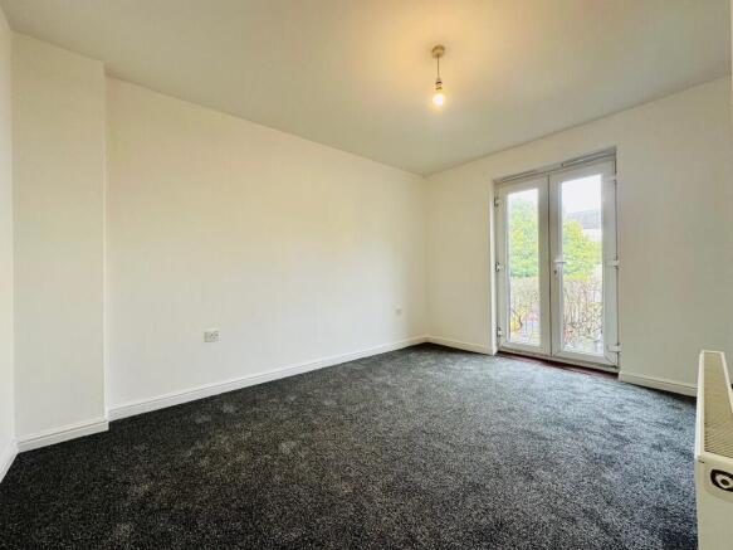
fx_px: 296
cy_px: 275
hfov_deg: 102.1
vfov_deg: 85.7
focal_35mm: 14
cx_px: 366
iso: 100
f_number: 2.2
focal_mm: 2.22
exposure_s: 1/100
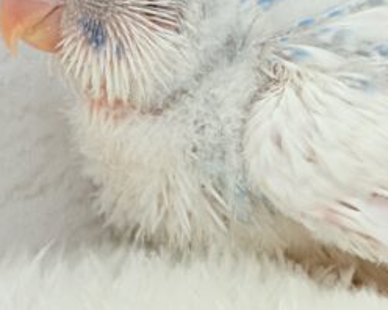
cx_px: 288
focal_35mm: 131
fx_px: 1503
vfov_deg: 11.7
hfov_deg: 14.7
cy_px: 63
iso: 32
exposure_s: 1/50
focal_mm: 5.96
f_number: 1.6
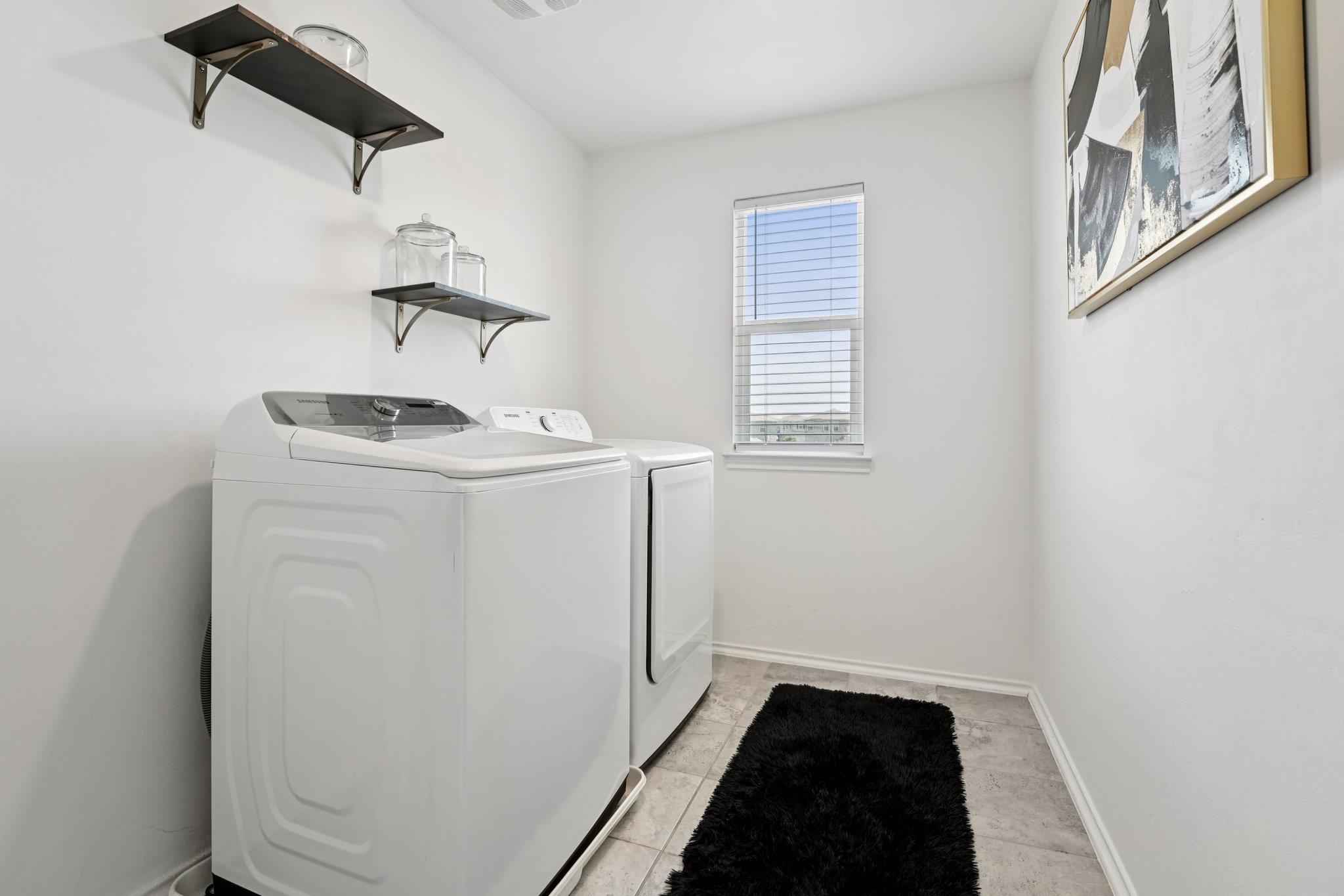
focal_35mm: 16
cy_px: 448
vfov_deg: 74.8
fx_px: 586
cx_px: 672
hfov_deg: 97.8
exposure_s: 1/25
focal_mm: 15.7
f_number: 8
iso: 320
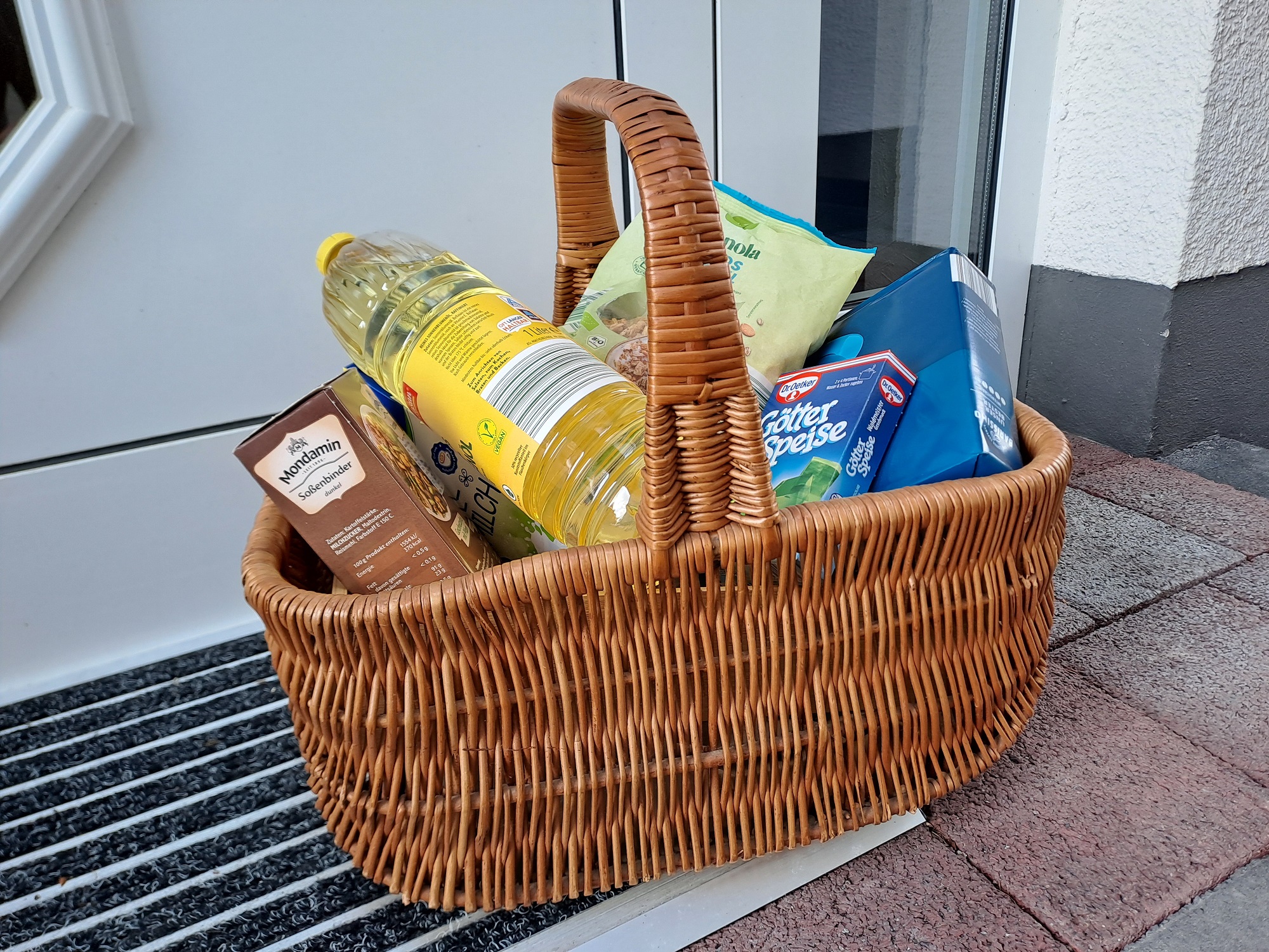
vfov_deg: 54.9
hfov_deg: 69.4
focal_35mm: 25
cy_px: 476
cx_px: 634
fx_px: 916
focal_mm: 4.65
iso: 32
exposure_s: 1/50
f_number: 1.8
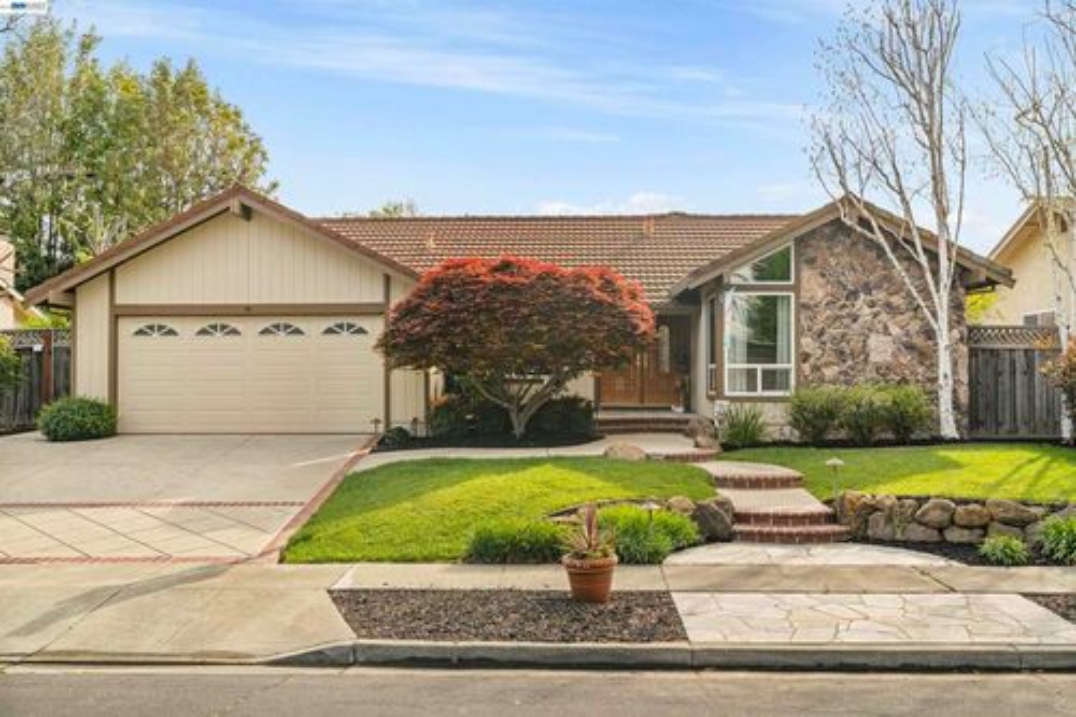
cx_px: 538
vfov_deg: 38.9
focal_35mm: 34
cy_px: 358
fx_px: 1016
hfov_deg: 55.8
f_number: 8
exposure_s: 1/125
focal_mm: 34
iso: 100
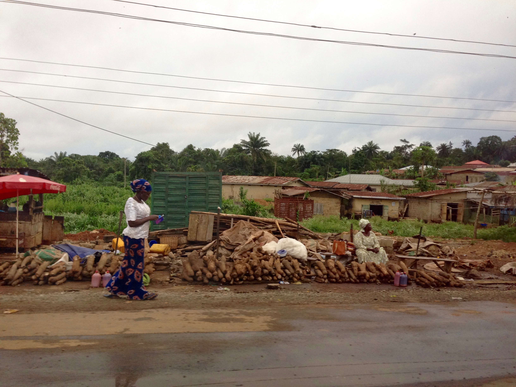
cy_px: 194
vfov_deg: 42.9
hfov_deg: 55.4
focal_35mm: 33
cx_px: 258
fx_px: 492
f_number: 2.4
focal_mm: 4.12
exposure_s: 1/120
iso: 80
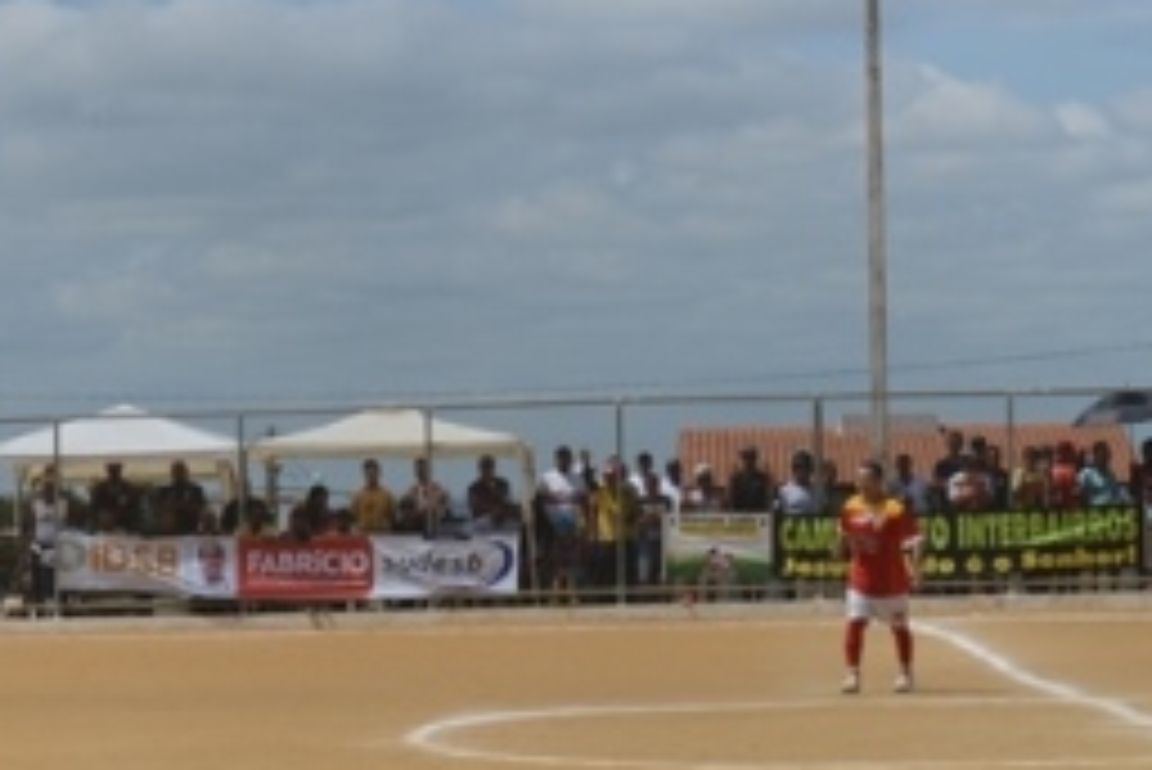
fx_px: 5154
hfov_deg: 12.7
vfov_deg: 8.5
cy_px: 624
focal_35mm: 161
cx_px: 198
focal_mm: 55
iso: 200
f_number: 7.1
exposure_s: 1/1600
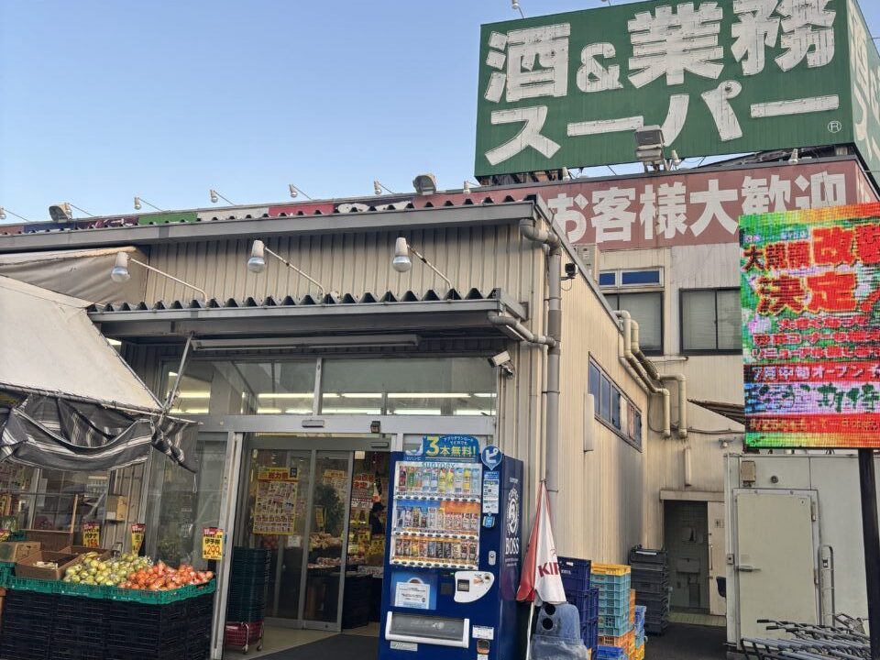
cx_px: 440
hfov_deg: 67.3
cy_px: 330
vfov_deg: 53.1
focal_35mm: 26
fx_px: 661
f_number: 1.6
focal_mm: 5.96
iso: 50
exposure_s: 1/568
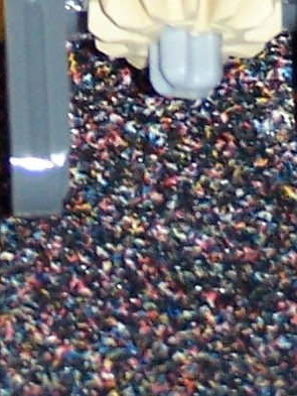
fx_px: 7866
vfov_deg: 2.8
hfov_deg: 2.2
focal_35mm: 688
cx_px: -43
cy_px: -782
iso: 140
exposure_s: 1/90
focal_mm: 17.5
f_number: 3.2
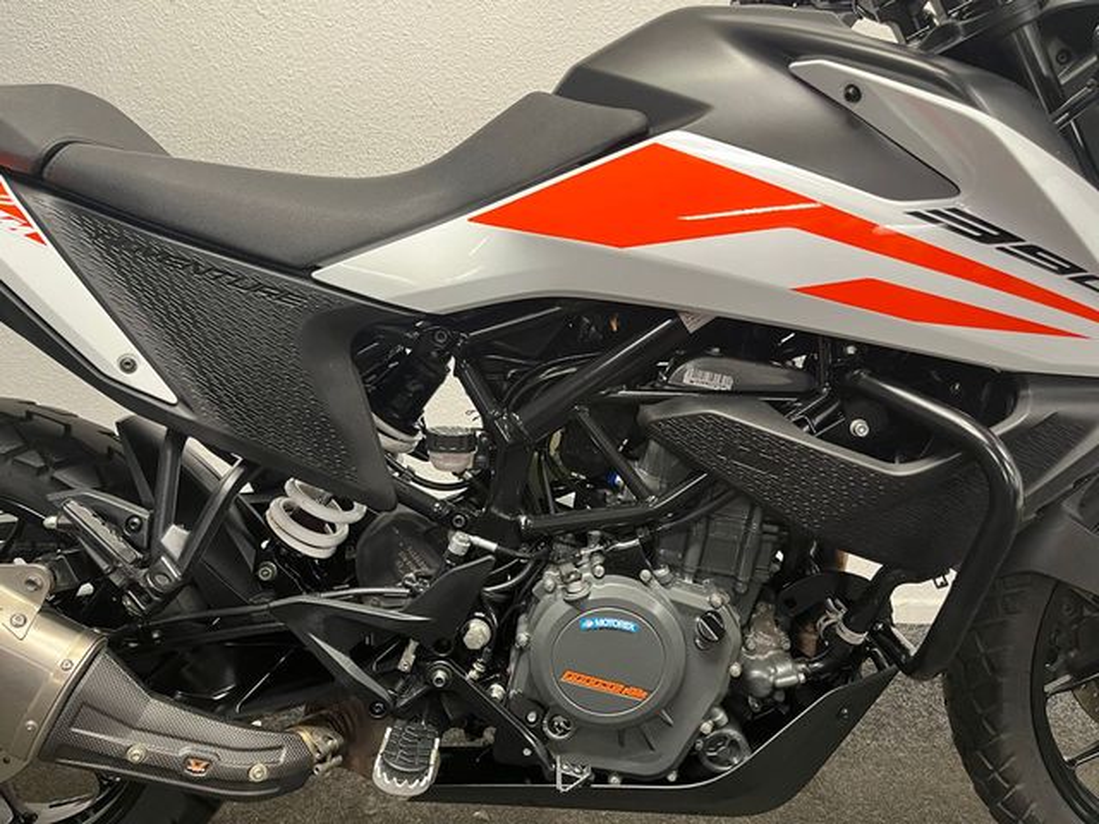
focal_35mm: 26
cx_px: 550
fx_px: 825
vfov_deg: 53.1
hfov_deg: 67.3
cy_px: 412
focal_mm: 5.1
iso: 200
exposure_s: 1/50
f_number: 1.6
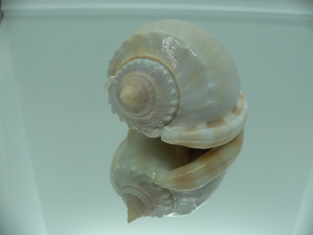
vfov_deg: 40.7
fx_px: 316
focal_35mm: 35
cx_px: 156
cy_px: 118
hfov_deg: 52.6
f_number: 2.8
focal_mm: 4.6
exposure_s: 1/80
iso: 80
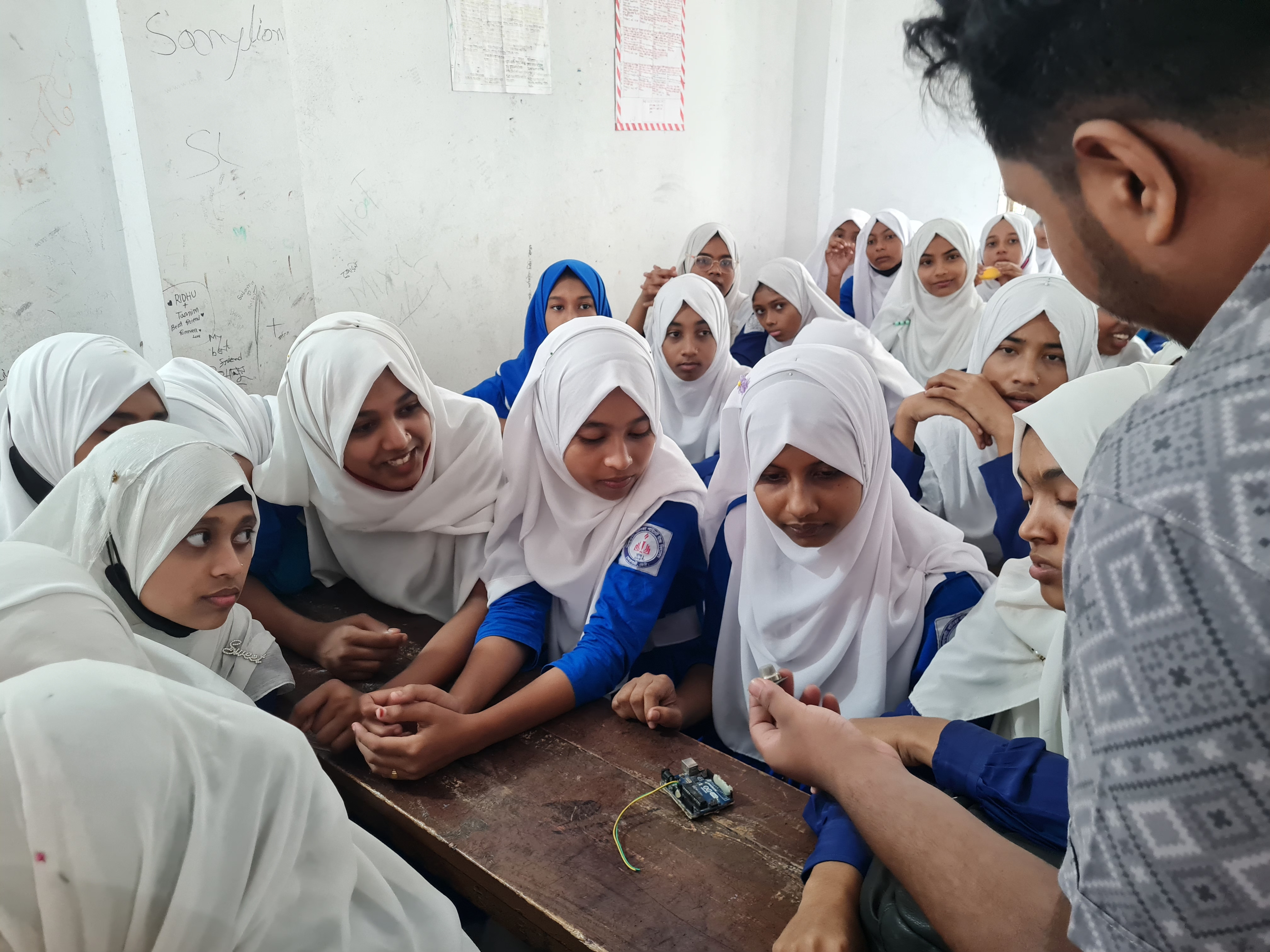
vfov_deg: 53.1
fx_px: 954
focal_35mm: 26
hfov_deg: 67.3
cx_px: 635
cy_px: 476
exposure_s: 1/50
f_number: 1.8
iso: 400
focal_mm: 5.4
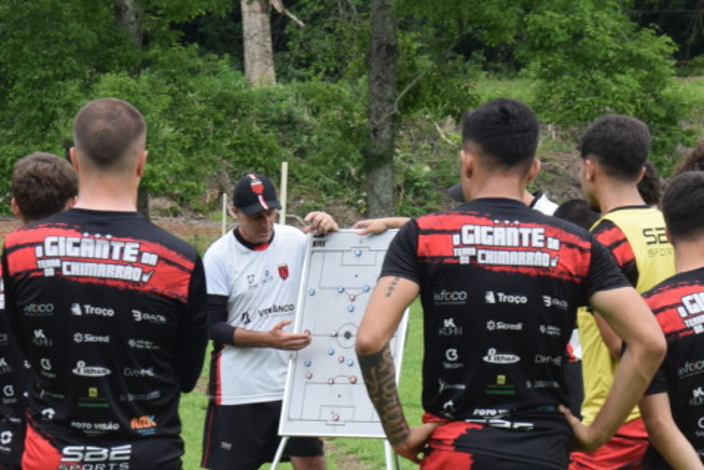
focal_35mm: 174
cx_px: 165
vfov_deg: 7.9
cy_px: 423
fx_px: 3402
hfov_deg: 11.8
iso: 400
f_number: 6.3
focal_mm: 48
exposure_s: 1/160
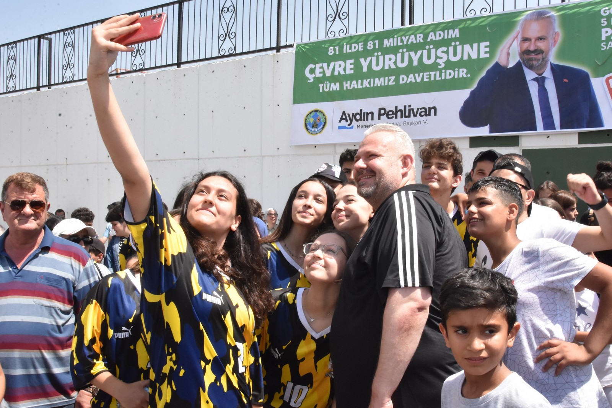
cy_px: 204
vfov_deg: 36.9
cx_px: 306
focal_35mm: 36
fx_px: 612
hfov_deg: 53.1
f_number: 22
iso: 2000
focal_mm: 24
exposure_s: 1/250
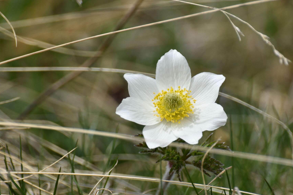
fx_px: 4093
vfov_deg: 2.7
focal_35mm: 503
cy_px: 109
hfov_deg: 4.1
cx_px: 165
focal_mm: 240
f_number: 8
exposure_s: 1/800
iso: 200
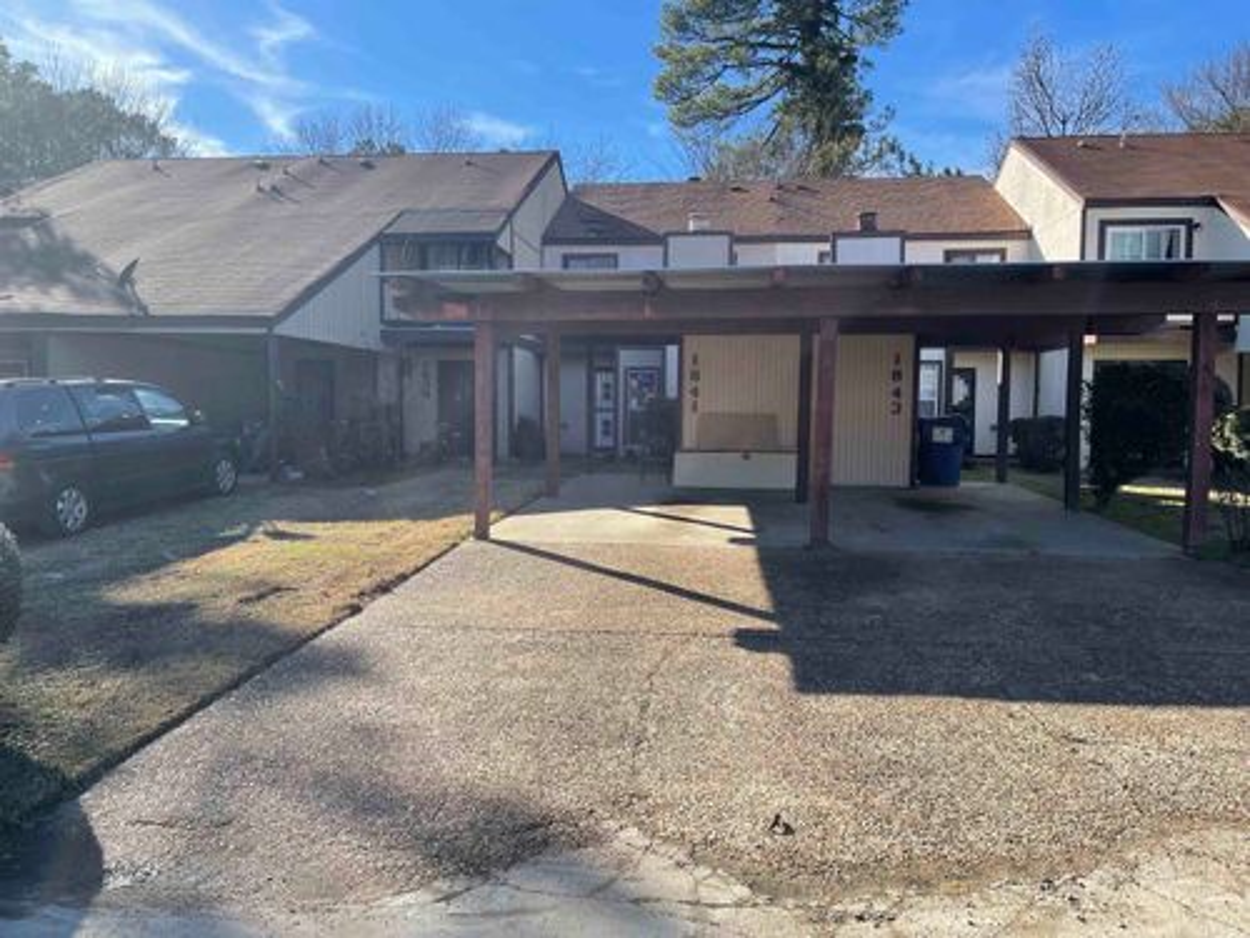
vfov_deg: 54.9
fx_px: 903
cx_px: 625
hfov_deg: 69.4
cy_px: 469
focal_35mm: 25
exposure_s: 1/1553
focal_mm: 5.1
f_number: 1.6
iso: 32
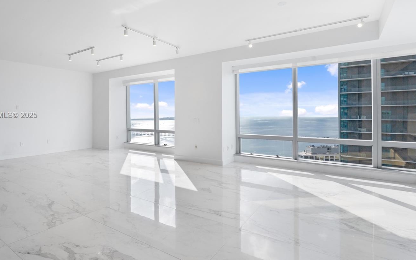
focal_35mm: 20
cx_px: 193
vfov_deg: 59.5
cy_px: 115
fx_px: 227
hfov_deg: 84.9
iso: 200
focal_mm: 16
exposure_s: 1/80
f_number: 9
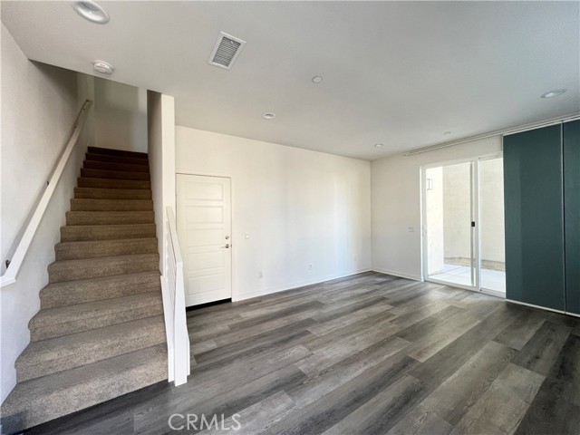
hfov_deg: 106.2
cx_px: 290
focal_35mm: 13
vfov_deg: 89.9
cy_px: 218
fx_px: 218
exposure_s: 1/88
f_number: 1.8
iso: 250
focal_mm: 1.57
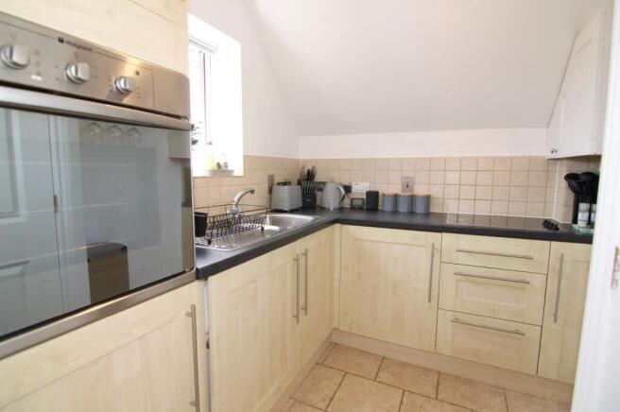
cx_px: 310
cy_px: 206
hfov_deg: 95.0
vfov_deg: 71.9
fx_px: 284
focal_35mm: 16
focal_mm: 11
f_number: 5
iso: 400
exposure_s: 1/100
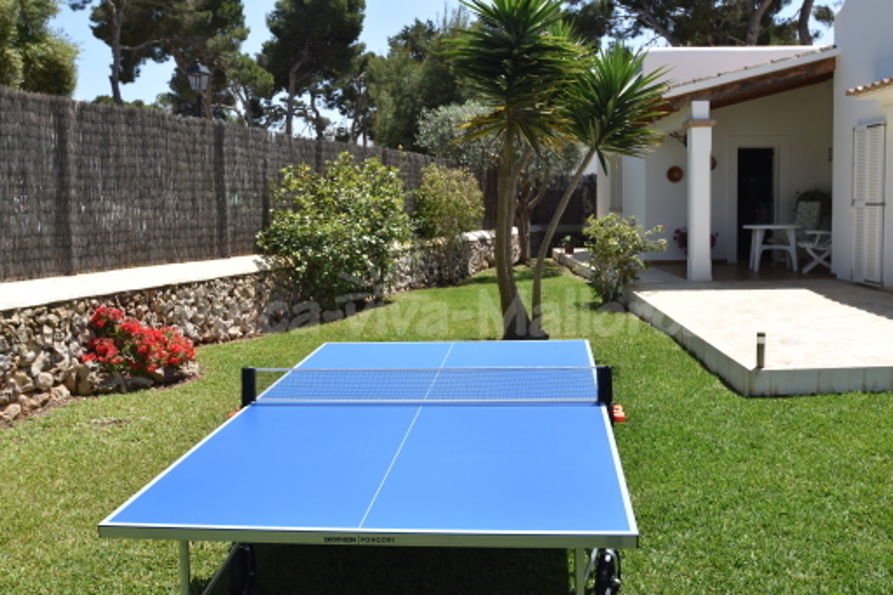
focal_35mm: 36
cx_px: 446
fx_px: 893
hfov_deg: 53.1
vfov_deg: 36.8
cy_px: 298
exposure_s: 1/320
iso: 200
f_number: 9
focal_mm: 24
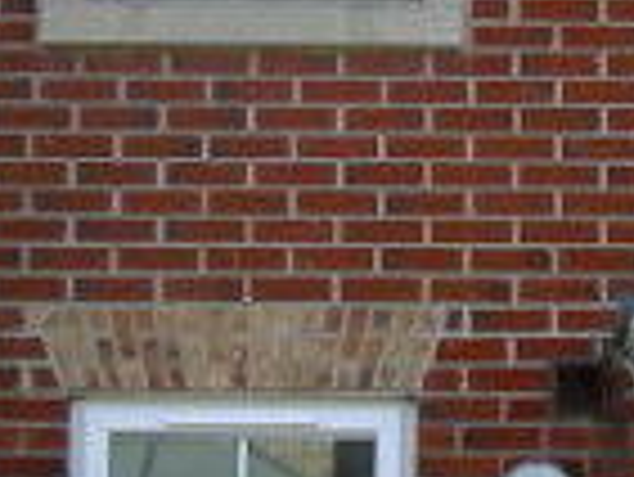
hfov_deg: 12.1
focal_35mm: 161
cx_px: 677
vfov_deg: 9.2
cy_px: 182
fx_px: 2951
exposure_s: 1/122
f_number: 4.7
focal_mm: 8
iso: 100
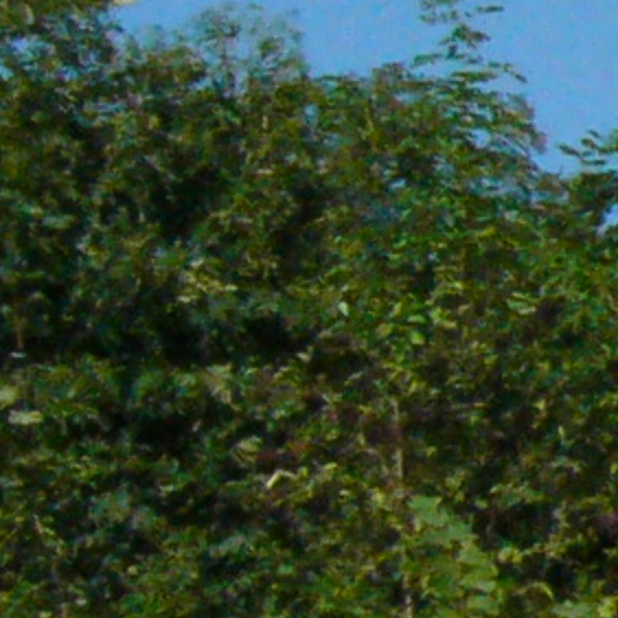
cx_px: 2218
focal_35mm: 281
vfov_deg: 6.2
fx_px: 5676
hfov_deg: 5.6
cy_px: 241
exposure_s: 1/2000
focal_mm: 5.8
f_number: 8
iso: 400
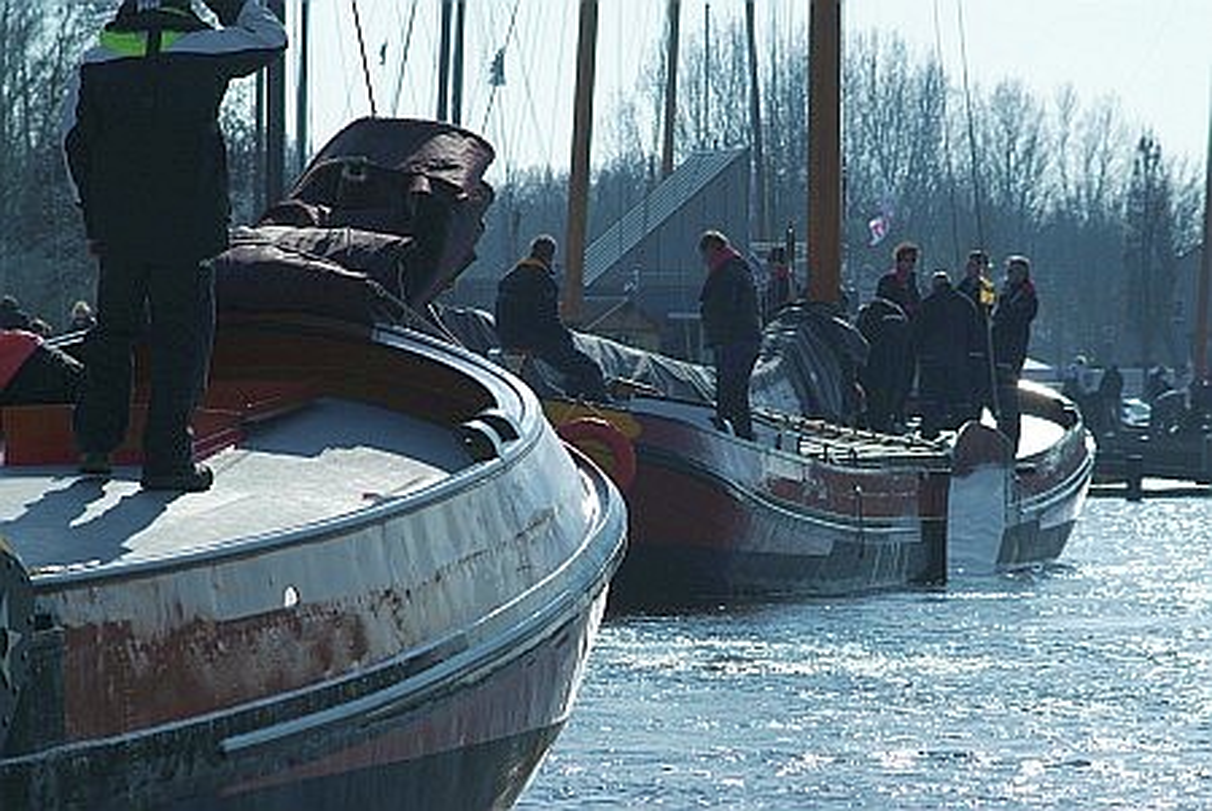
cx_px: 606
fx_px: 6841
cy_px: 406
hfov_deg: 10.1
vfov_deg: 6.8
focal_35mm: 203
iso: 400
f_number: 9.5
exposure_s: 1/1500
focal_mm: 135
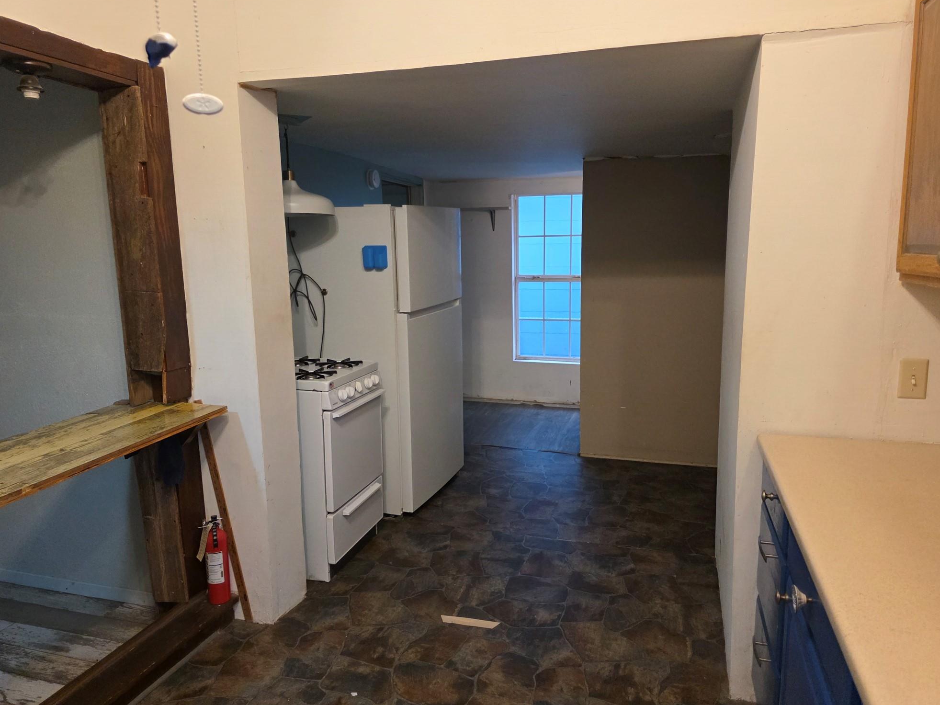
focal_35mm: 24
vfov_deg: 56.8
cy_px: 353
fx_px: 652
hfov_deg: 71.6
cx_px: 475
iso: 500
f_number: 1.7
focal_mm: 6.3
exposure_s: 1/120
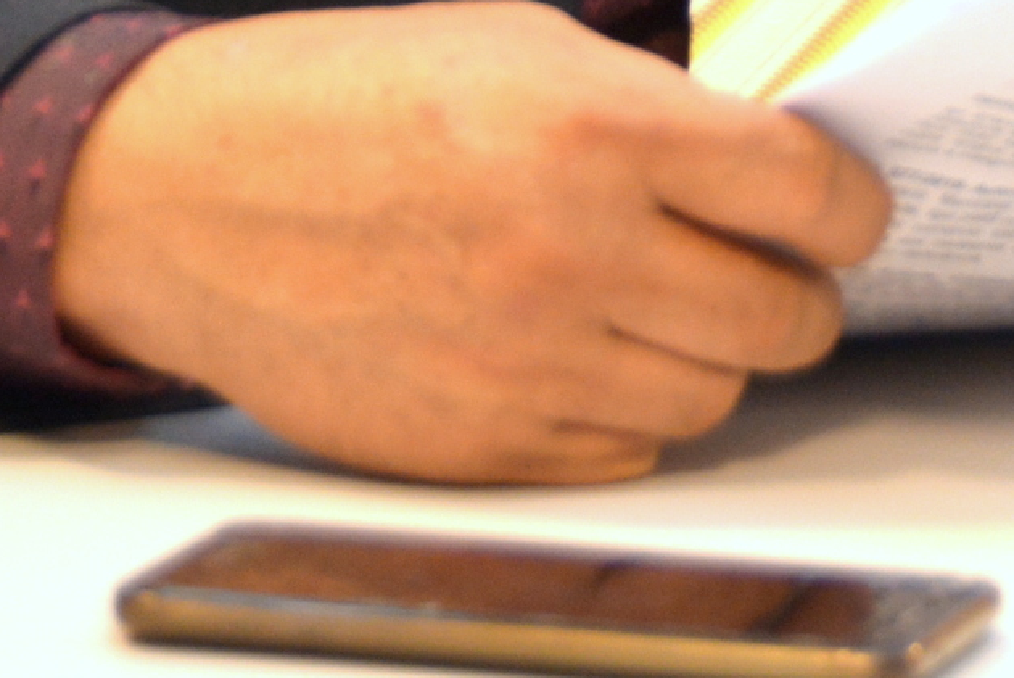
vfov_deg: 4.0
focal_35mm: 342
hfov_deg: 6.0
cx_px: 1175
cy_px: -860
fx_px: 9639
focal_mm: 48
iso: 560
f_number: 4.5
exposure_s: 1/60
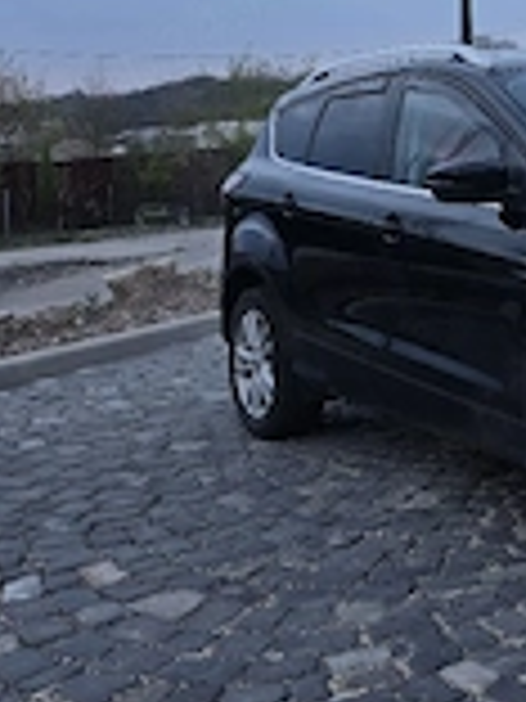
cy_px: 117
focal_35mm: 59
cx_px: 598
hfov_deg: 23.1
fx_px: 1195
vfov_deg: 31.6
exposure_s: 1/50.3
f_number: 1.7
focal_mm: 6.3
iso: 32
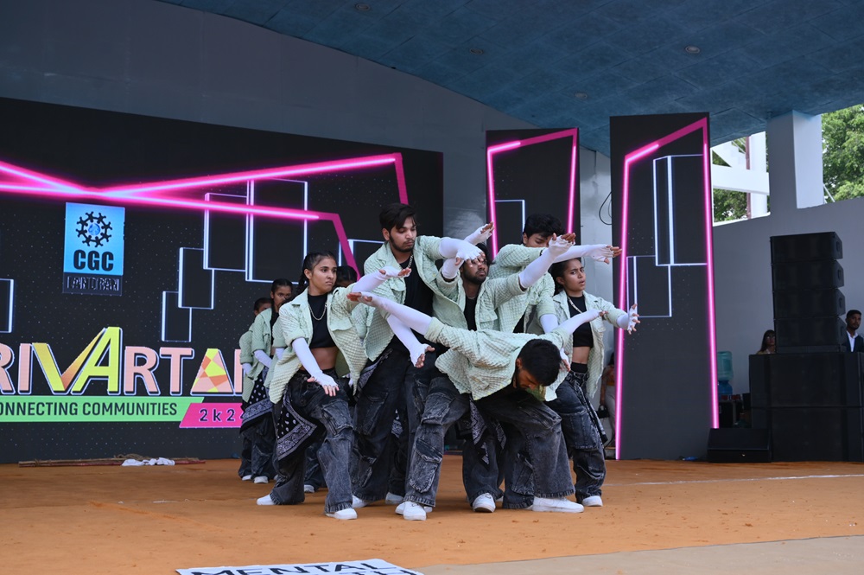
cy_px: 288
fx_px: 1079
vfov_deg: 29.8
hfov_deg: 43.6
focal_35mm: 45
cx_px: 432
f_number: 5.6
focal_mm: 45
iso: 125
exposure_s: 1/250
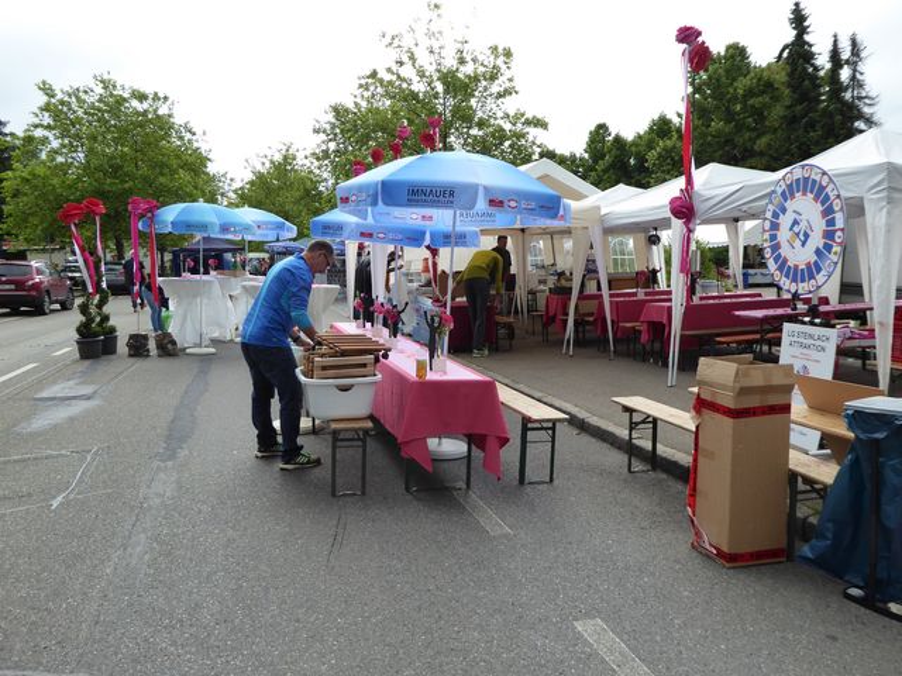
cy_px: 338
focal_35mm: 29
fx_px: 756
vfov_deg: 48.2
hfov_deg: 61.7
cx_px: 451
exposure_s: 1/400
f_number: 3.5
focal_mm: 5
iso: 160
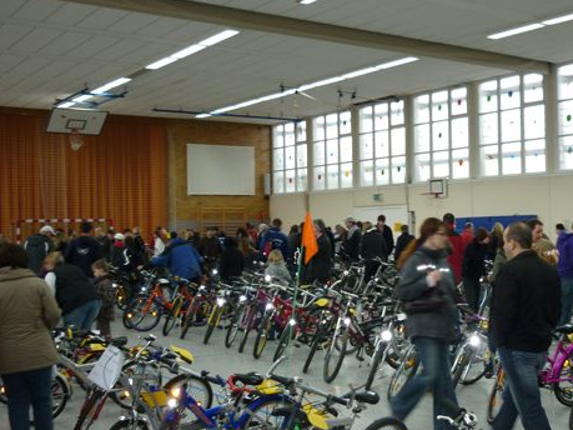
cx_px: 366
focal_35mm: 46
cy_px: 216
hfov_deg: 40.9
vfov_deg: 31.5
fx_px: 761
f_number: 2.8
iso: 125
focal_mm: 5.5
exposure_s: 1/30
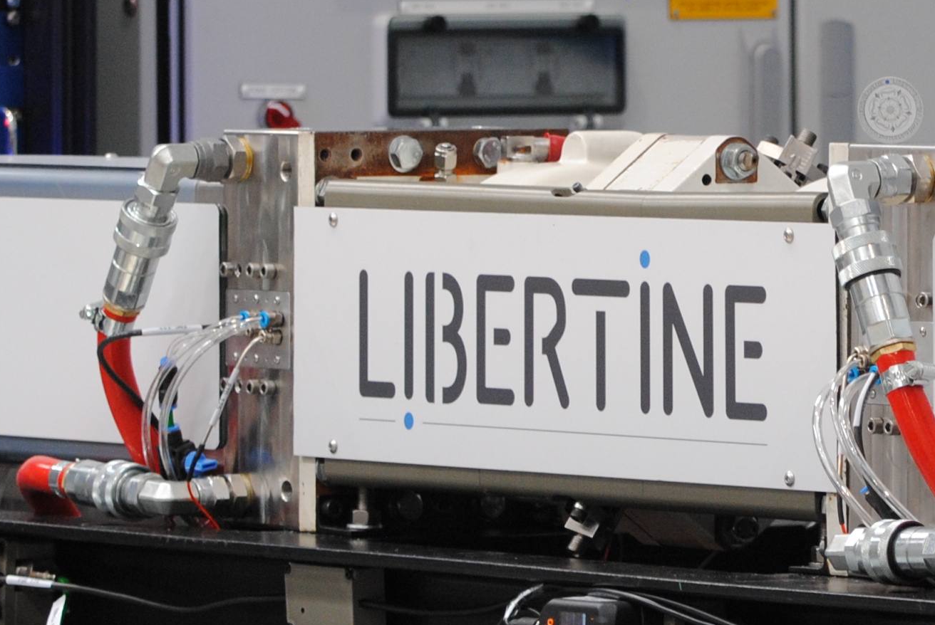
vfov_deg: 3.8
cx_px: 765
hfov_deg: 5.7
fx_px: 9438
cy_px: 190
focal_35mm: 363
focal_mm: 82
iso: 400
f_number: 4.5
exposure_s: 1/60
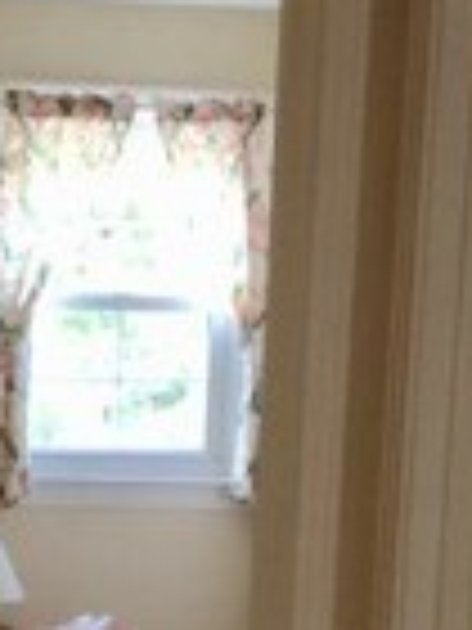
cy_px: 1116
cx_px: -184
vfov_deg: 11.6
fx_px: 2891
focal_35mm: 159
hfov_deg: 9.1
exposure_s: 1/24
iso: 50
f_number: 2.2
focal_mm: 4.15
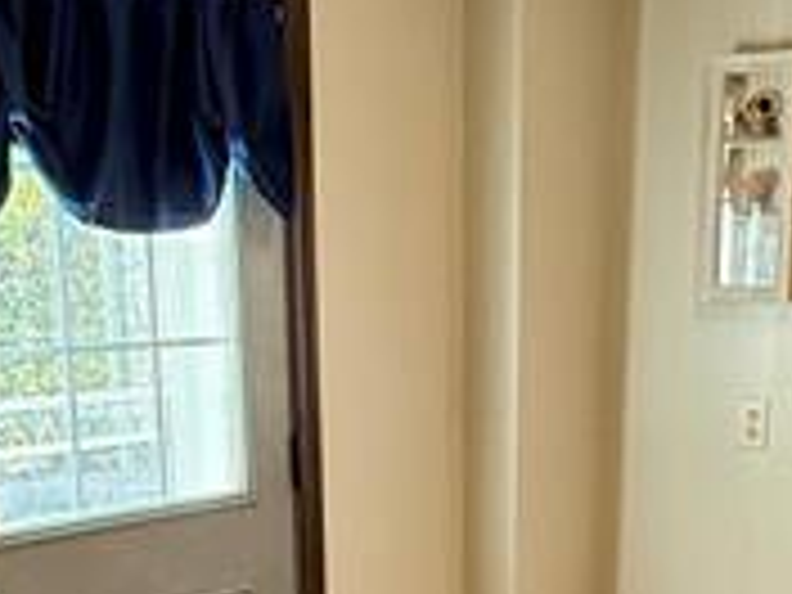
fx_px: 1396
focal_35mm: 61
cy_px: 626
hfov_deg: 31.4
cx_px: 544
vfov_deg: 22.8
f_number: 2.2
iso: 250
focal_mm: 2.22
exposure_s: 1/120
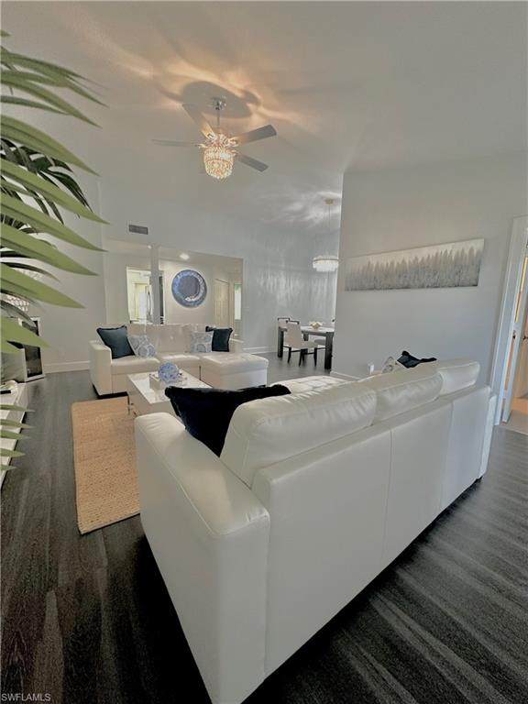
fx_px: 285
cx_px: 264
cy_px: 352
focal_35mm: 14
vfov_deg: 102.1
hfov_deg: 85.7
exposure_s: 1/60
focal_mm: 2.22
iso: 250
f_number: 2.2
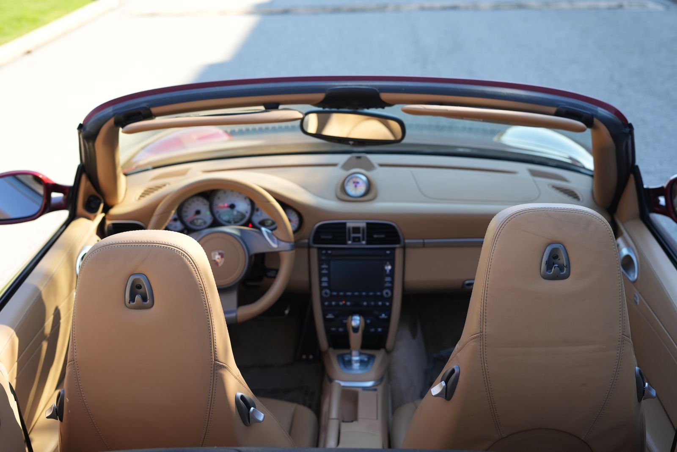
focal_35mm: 50
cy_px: 226
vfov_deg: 27.0
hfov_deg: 39.6
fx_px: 940
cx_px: 338
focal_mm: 50
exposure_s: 1/160
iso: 320
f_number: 4
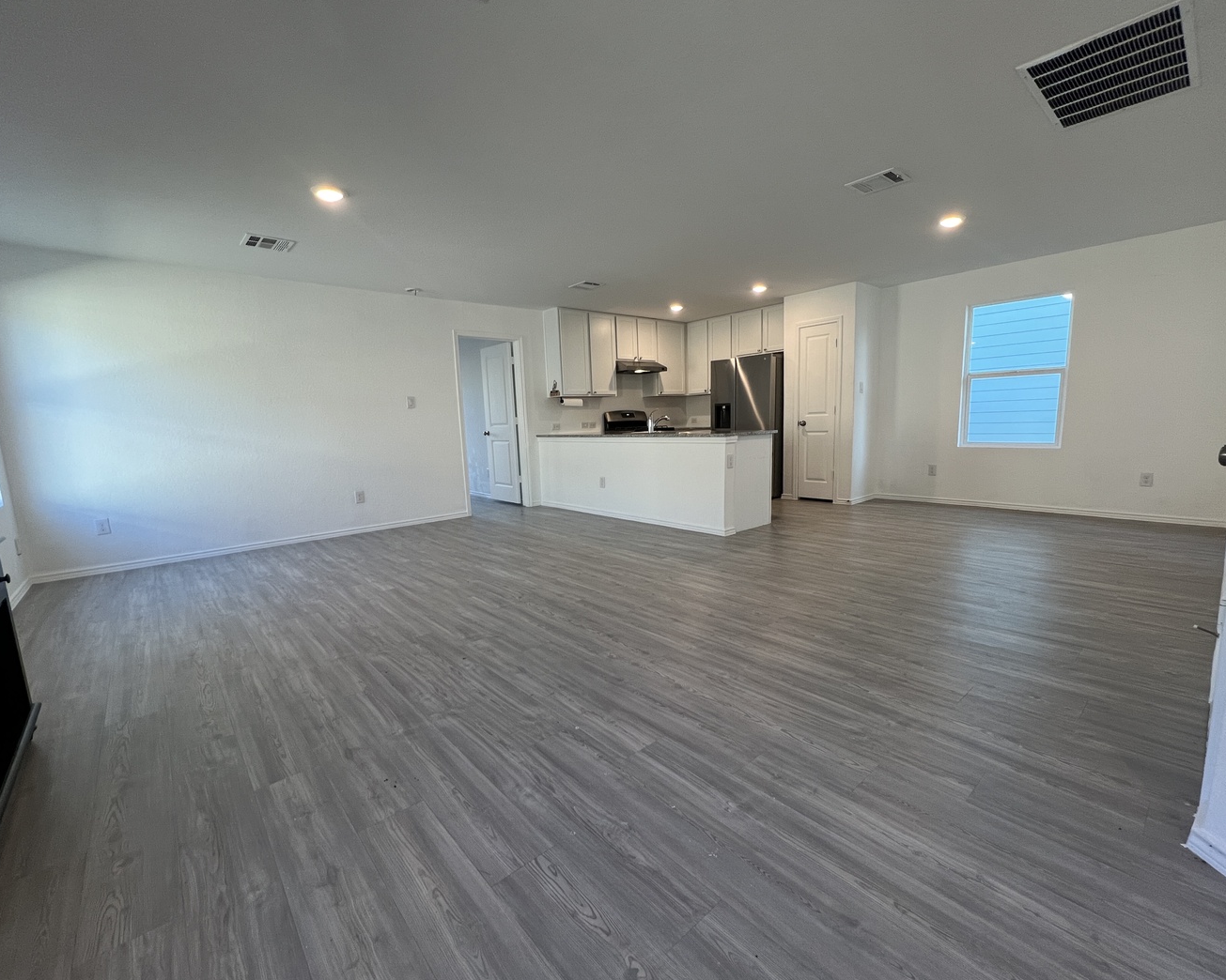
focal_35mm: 14
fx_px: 508
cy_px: 503
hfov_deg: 100.7
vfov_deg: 88.0
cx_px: 629
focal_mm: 1.57
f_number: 1.8
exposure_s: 1/120
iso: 200
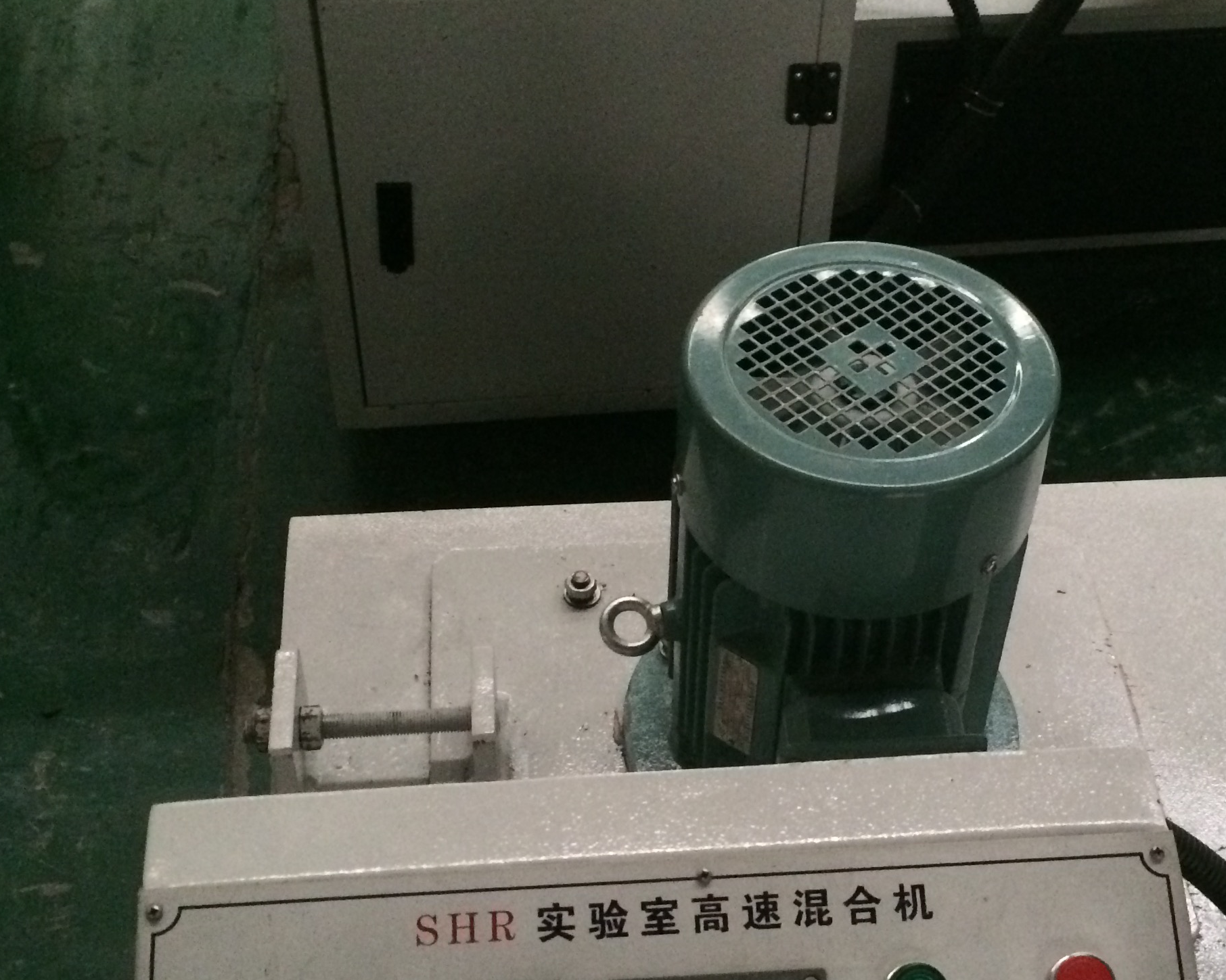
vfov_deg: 29.6
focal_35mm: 51
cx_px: 784
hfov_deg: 36.4
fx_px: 1850
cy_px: 567
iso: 500
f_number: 2.2
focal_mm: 4.15
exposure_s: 1/15
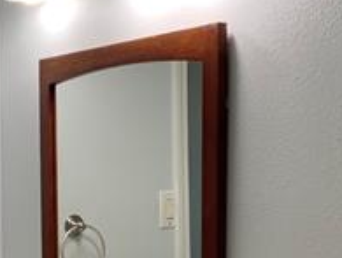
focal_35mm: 95
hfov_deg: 20.2
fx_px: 940
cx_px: 40
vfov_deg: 15.3
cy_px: 260
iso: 50
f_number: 1.8
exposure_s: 1/120
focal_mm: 3
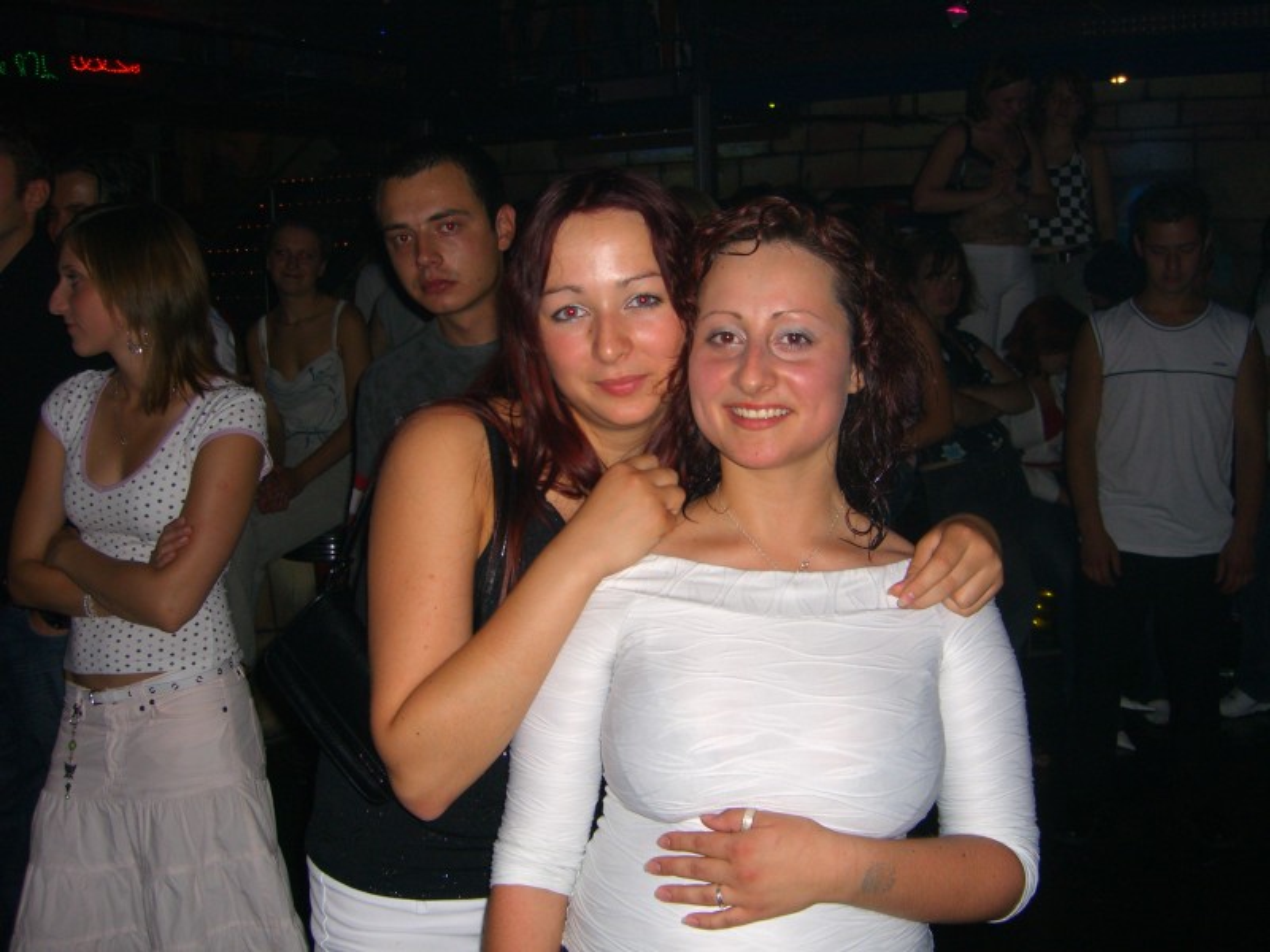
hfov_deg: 49.0
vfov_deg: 37.7
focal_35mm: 38
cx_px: 635
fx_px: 1394
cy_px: 476
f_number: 2.8
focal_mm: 7.9
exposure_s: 1/60
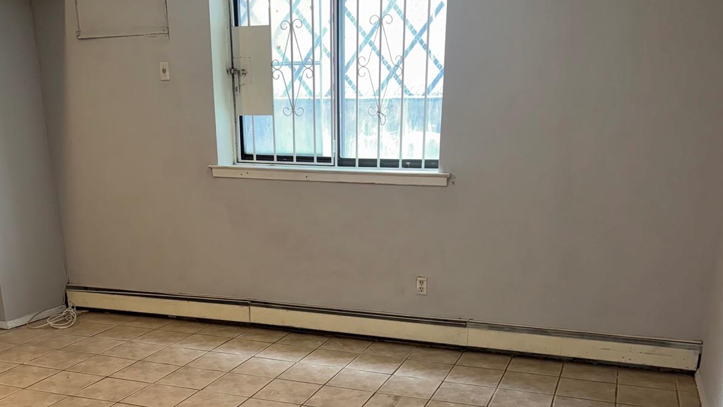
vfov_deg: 41.1
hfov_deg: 67.9
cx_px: 350
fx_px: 537
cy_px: 142
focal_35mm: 28
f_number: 1.78
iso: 100
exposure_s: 1/15
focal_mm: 6.76
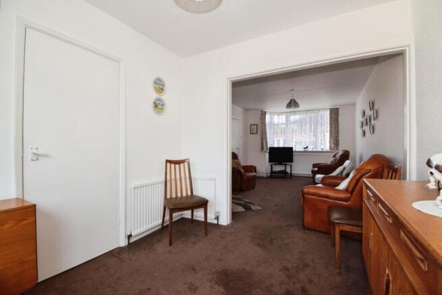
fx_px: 184
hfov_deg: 100.4
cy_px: 148
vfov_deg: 77.4
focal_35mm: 15
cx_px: 221
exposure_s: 1/200
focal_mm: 10
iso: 1000
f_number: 9
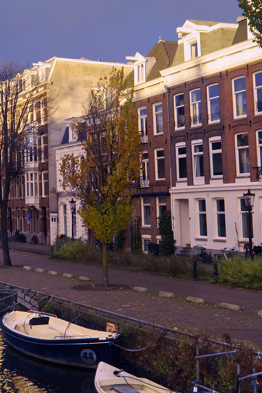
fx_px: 720
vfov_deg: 30.4
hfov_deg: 20.3
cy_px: 149
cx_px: 39
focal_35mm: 66
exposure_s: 1/320
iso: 800
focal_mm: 20
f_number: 6.4
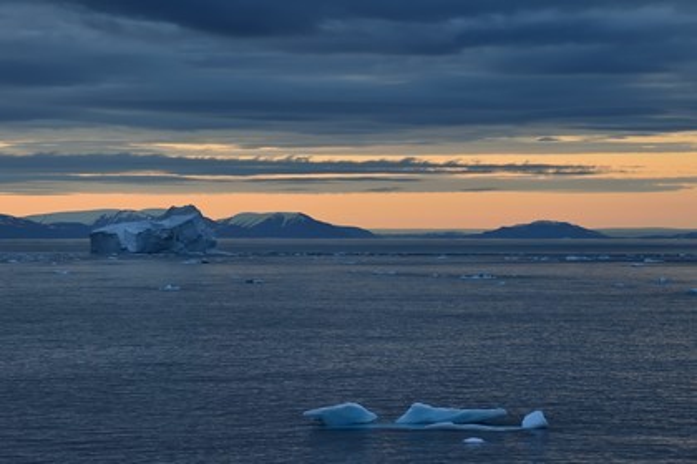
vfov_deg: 6.9
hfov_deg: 10.3
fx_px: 3872
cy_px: 232
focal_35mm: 200
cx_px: 348
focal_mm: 200
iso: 800
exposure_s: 1/250
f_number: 6.3
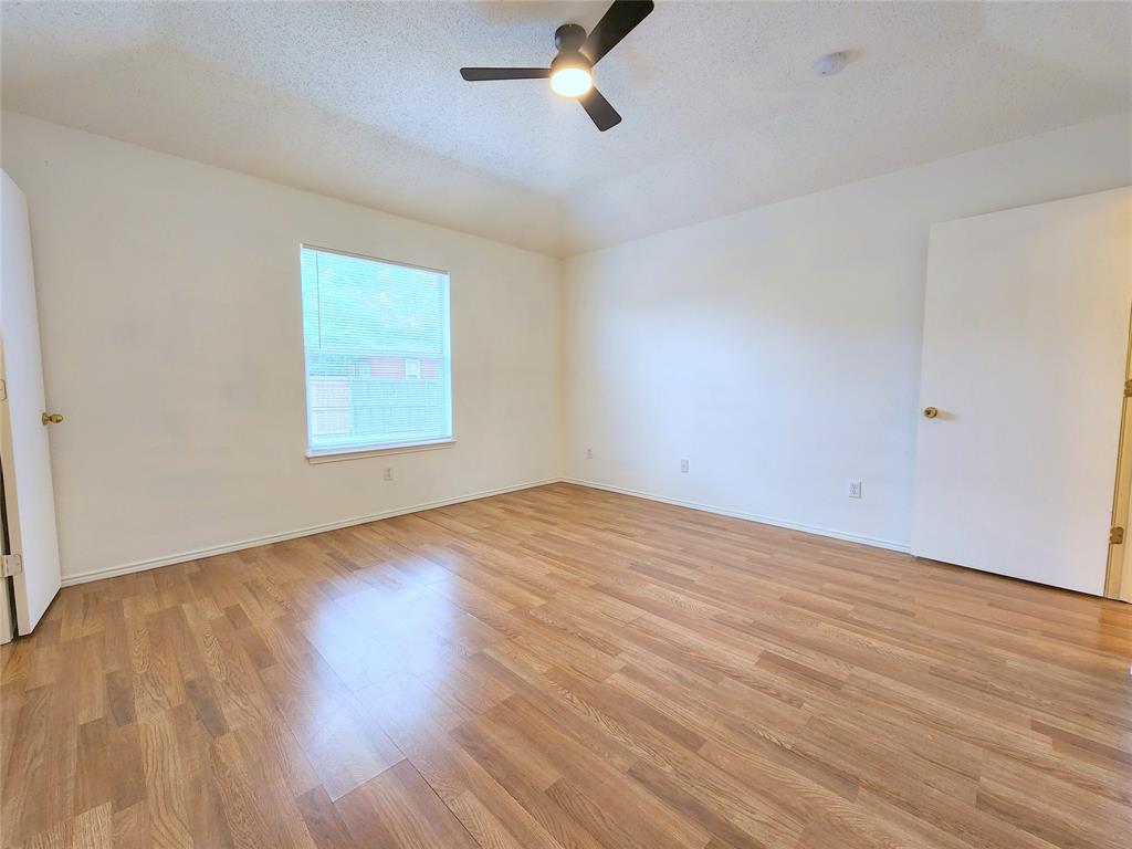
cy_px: 424
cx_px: 566
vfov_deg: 89.9
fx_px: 425
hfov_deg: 106.2
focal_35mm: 13
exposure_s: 1/60
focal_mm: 2.2
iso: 64
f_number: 2.2
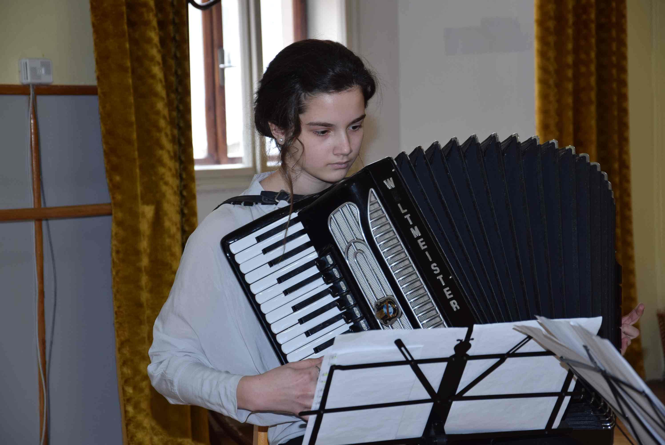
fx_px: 2080
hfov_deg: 18.2
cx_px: 332
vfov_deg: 12.2
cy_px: 222
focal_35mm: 112
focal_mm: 75
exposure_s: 1/100
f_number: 5.3
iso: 400
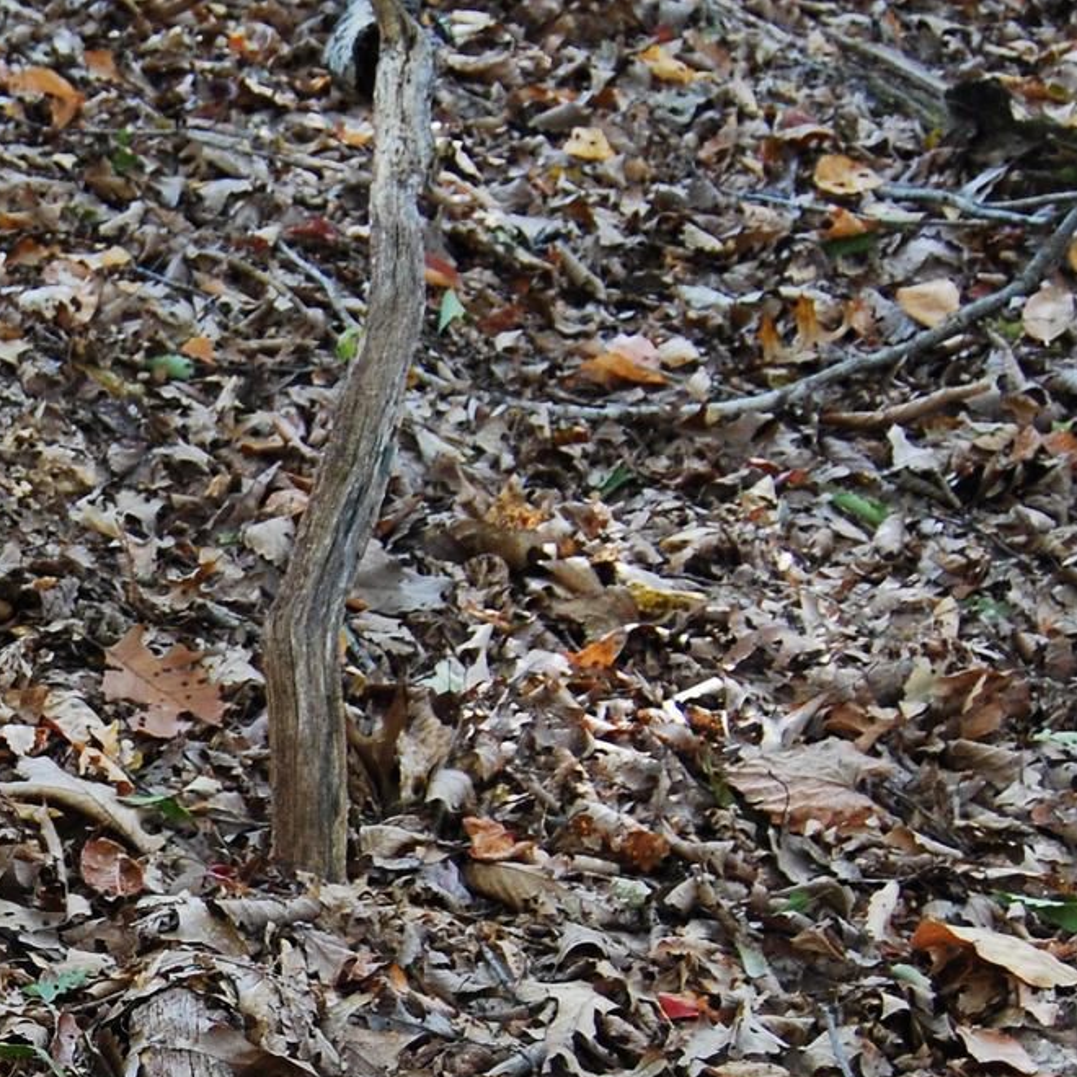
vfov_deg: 16.7
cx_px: -255
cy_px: 907
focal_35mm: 103
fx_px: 3626
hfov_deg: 16.2
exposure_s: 1/50
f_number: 4.2
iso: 400
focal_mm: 26
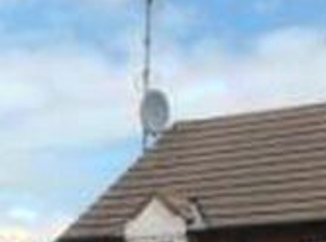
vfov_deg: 9.8
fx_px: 1388
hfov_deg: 13.2
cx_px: -20
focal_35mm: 148
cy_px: 307
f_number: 2.4
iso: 50
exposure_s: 1/1779
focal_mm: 4.28
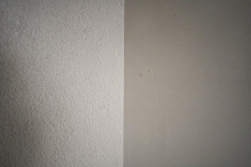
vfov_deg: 37.9
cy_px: 84
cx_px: 126
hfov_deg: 54.4
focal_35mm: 35
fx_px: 244
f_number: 1.8
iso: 10000
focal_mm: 35
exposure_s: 1/3200
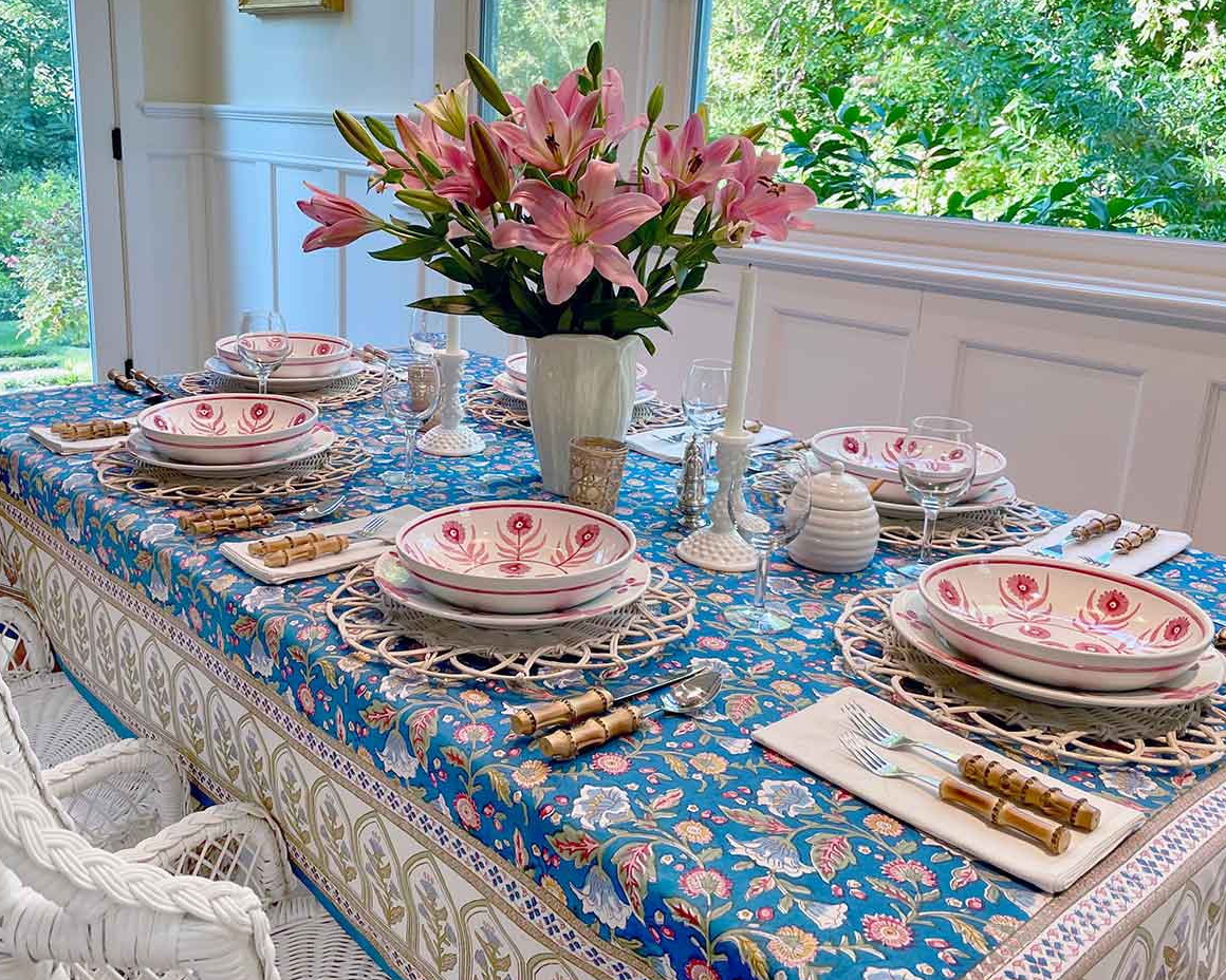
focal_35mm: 28
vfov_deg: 51.5
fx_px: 1016
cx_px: 577
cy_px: 502
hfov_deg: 62.2
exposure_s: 1/120
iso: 125
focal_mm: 4.2
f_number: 1.6
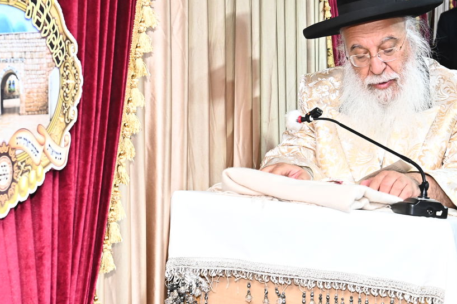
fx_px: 1130
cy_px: 120
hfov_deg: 22.8
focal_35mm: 89
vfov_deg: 15.3
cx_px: 266
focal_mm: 52
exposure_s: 1/200
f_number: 8
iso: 2500
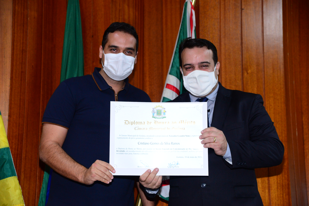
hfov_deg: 28.8
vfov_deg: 19.5
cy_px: 103
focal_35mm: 70
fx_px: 601
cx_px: 154
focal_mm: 70
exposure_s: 1/125
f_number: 4.5
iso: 2500
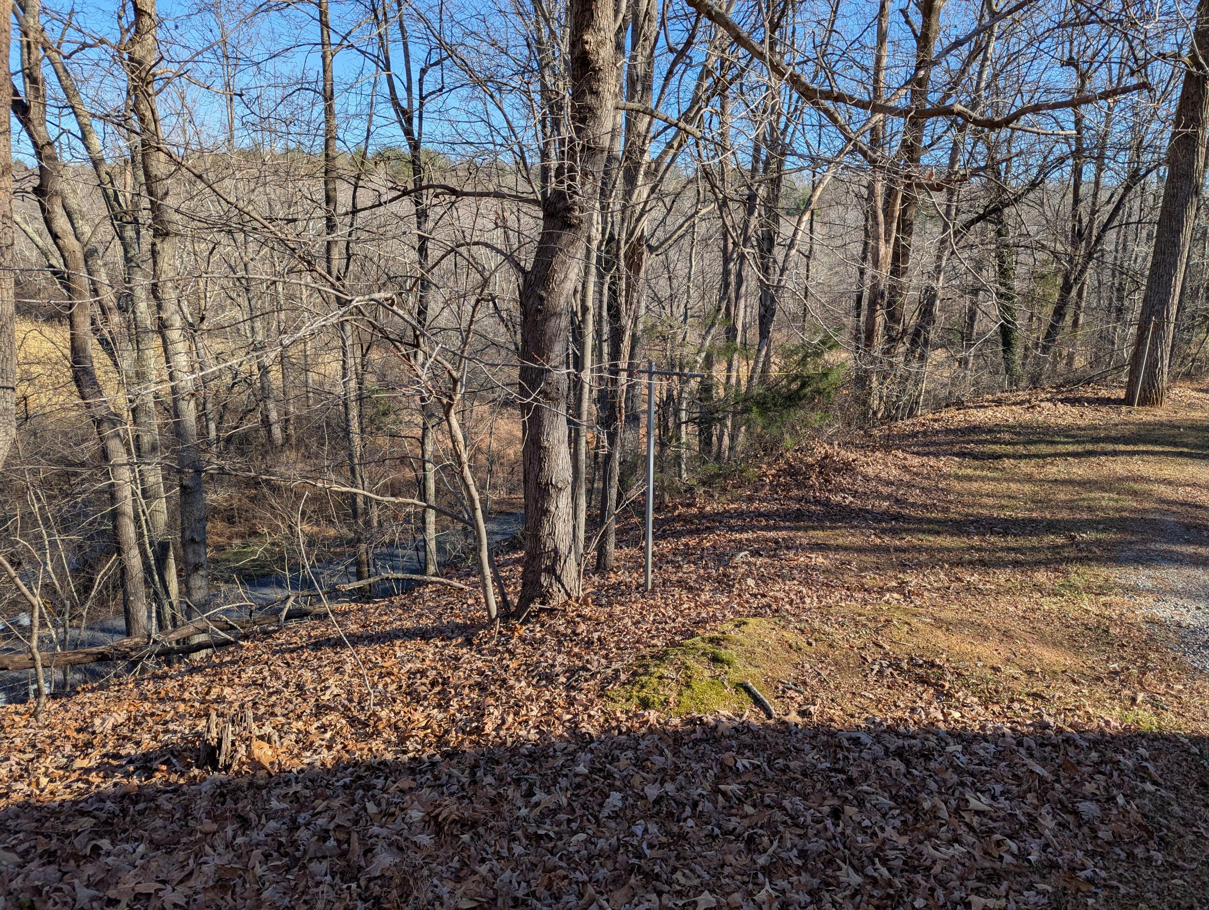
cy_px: 455
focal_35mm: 24
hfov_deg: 71.5
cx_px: 604
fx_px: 839
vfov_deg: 56.9
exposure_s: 1/1011
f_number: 1.85
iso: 44
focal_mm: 6.81
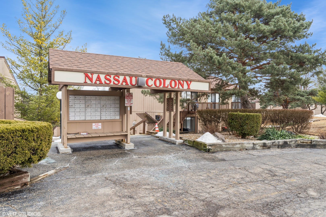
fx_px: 226
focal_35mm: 25
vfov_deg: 51.3
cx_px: 163
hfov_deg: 71.5
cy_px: 108
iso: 200
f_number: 8
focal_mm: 25
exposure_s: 1/160
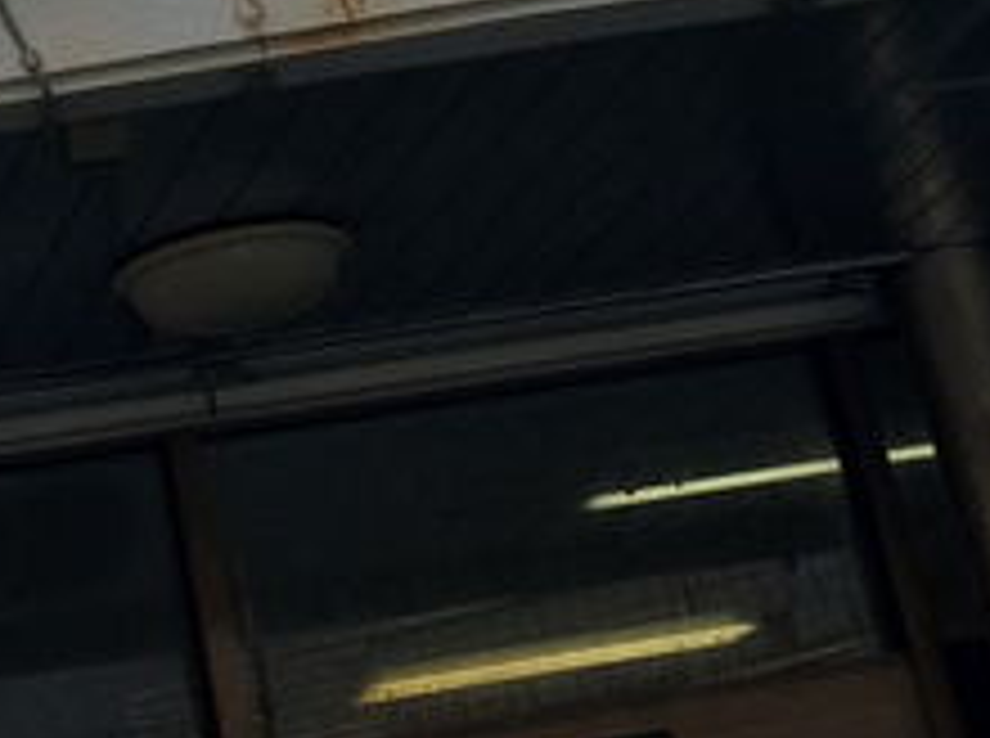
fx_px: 2825
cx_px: 104
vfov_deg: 14.4
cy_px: -142
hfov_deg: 19.5
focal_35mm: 99
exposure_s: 1/2415
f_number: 2.2
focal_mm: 4.15
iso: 32
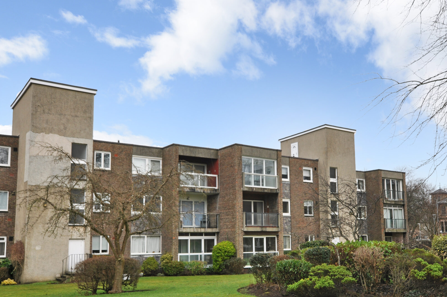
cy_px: 183
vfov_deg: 34.0
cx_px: 255
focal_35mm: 39
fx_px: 484
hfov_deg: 49.5
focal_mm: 20
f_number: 6.3
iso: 200
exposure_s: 1/160
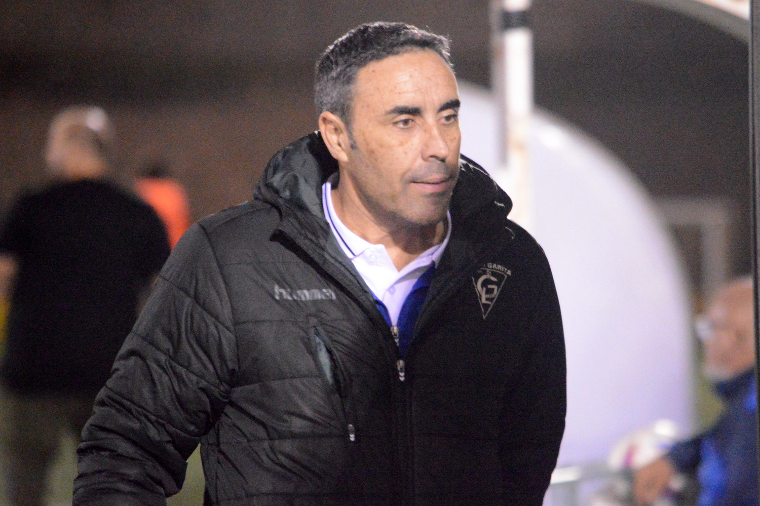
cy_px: 253
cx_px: 380
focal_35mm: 360
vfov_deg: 3.8
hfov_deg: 5.7
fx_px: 7597
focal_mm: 240
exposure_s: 1/160
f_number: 5.3
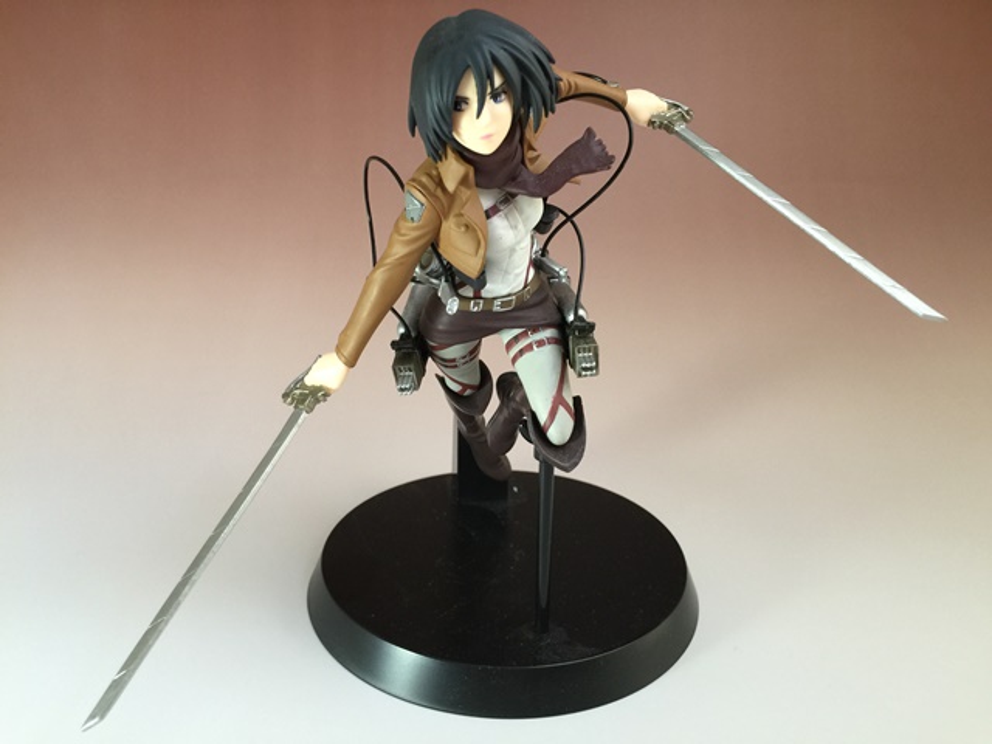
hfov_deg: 61.7
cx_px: 496
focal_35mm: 29
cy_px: 372
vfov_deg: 48.2
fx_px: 831
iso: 64
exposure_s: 1/17
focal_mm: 4.15
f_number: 2.2
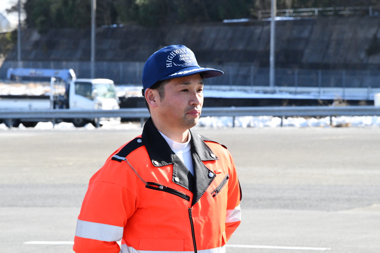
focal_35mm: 200
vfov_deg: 6.9
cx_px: 190
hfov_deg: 10.3
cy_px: 126
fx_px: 2111
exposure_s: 1/1250
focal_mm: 200
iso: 6400
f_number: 18
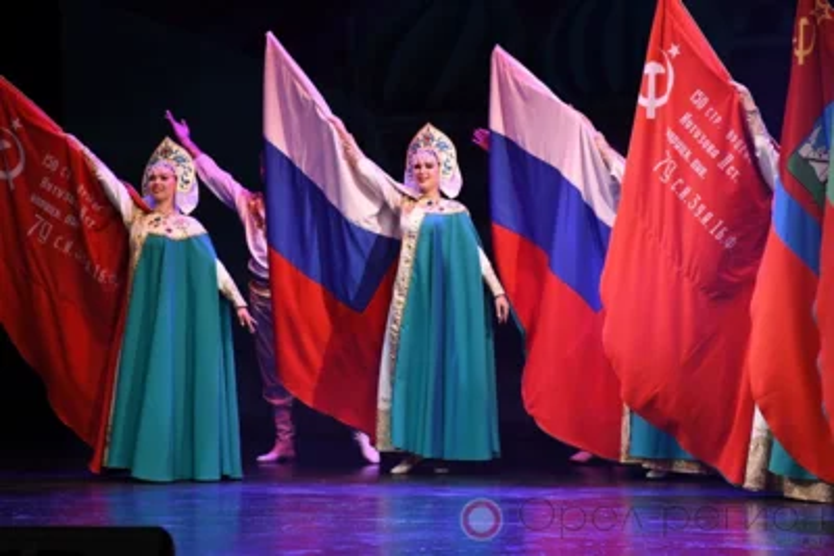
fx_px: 2781
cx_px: 417
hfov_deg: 17.1
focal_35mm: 120
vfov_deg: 11.4
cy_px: 278
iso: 3200
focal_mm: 80
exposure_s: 1/640
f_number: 5.6
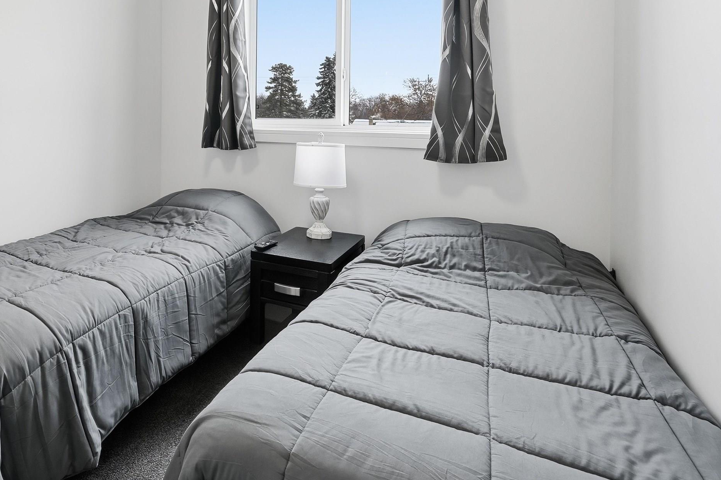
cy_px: 121
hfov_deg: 72.9
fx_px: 460
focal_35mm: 23
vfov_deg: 52.6
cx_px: 219
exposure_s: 1/100
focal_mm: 14
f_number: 8
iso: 100
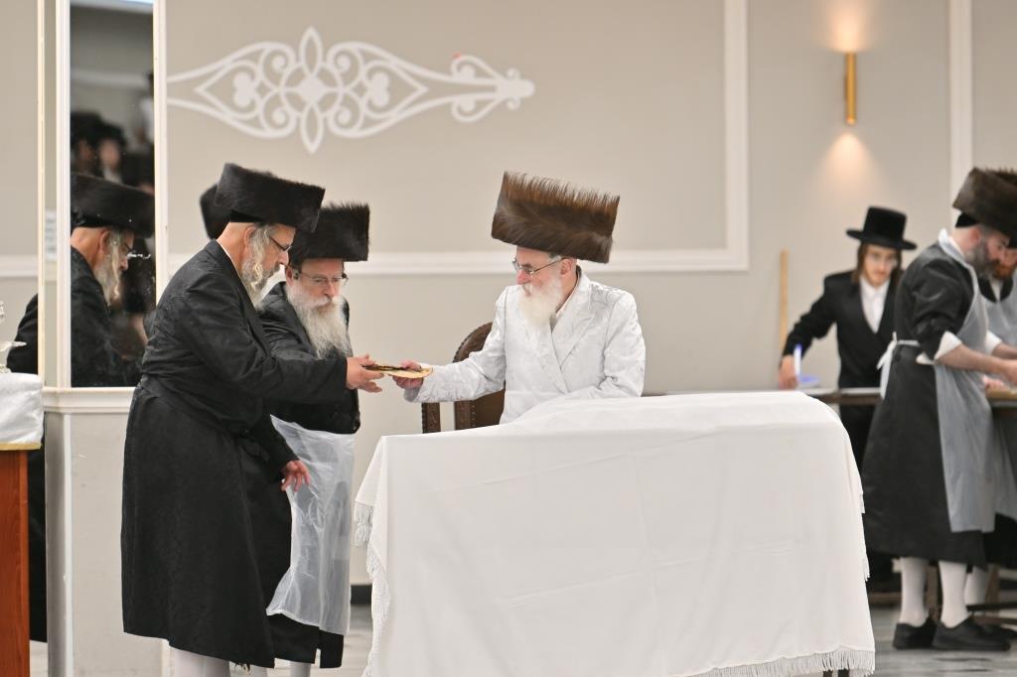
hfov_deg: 6.9
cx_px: 508
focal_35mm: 300
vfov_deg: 4.6
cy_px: 338
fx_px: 8472
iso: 160
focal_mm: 200
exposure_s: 1/200
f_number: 2.8
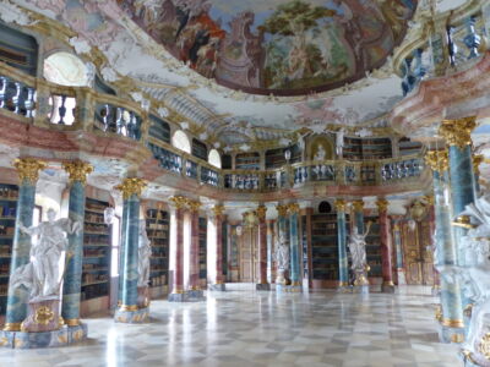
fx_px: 368
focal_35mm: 26
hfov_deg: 67.3
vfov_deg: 53.1
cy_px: 184
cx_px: 245
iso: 400
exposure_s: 1/30
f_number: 2.8
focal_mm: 4.5
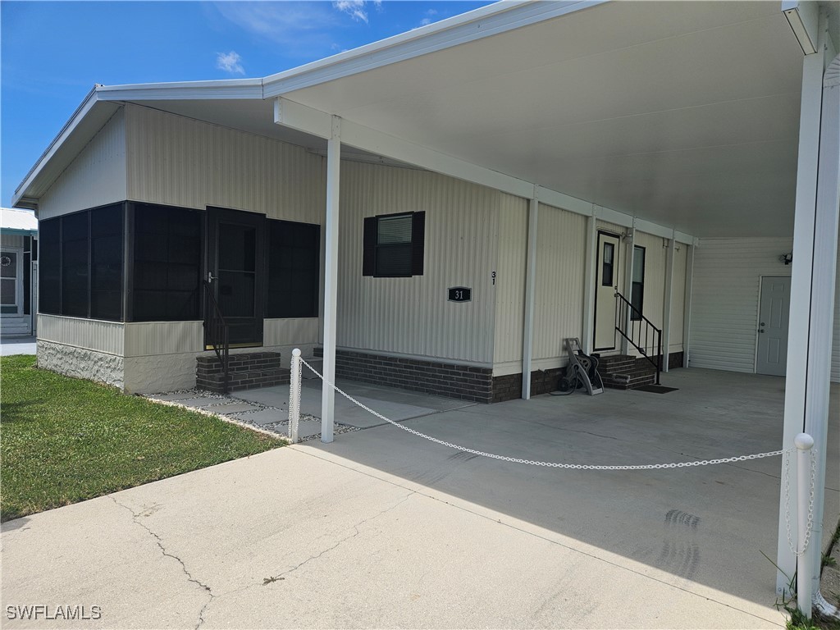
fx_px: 558
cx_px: 420
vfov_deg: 58.9
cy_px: 315
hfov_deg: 73.9
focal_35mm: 23
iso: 25
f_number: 1.8
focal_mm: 5.4
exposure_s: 1/2122
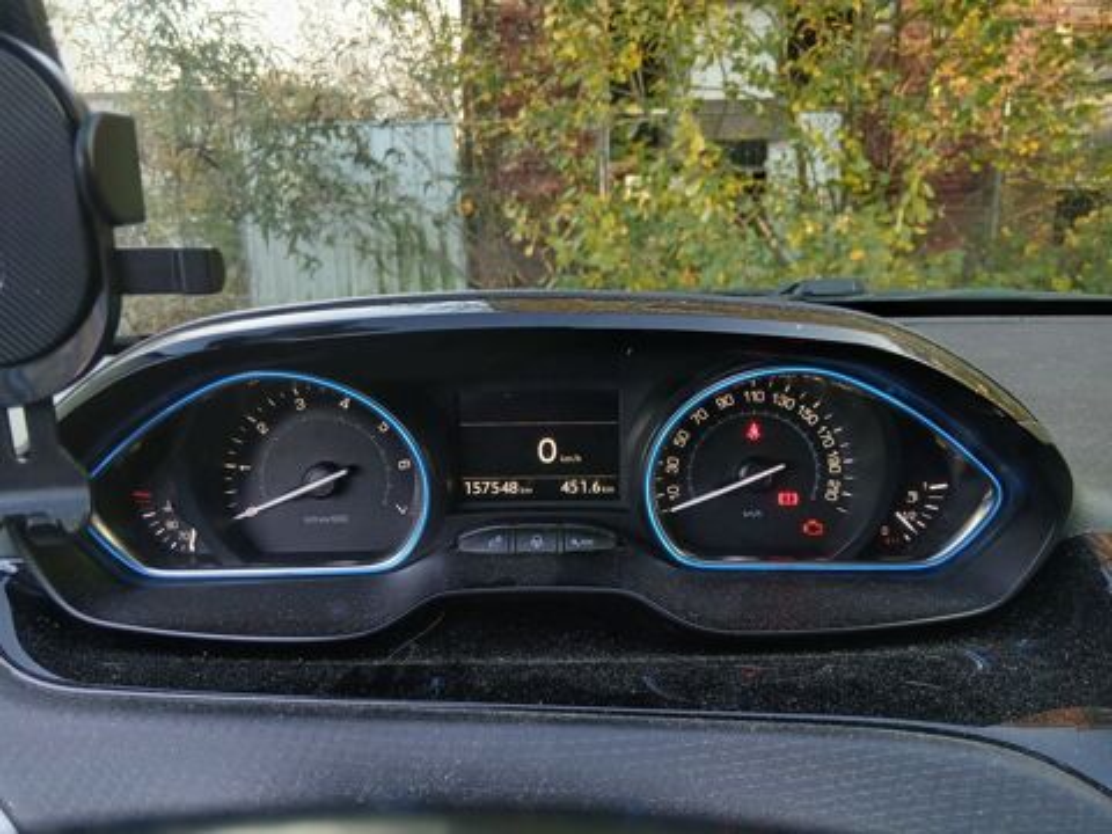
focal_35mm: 26
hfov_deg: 67.3
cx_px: 556
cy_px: 417
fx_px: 835
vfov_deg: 53.1
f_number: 1.8
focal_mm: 3.98
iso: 100
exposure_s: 1/50
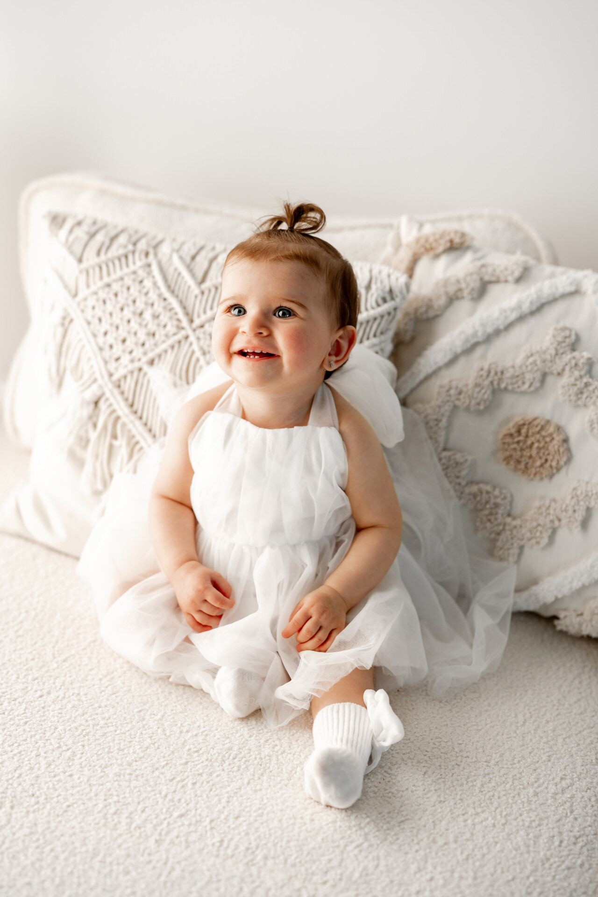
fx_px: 1246
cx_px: 299
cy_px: 448
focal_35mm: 50
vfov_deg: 39.6
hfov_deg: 27.0
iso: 200
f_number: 2.2
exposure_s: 1/200
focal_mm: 50
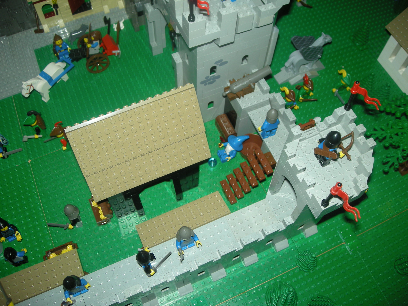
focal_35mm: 35
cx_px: 204
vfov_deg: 40.7
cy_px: 153
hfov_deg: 52.6
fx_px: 413
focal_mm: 5.7
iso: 50
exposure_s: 1/60
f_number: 2.8
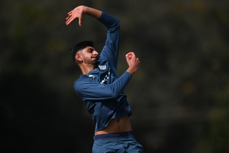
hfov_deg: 3.4
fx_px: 3815
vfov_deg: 2.3
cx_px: 114
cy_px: 76
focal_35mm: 600
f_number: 4.5
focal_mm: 600
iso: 250
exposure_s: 1/3597
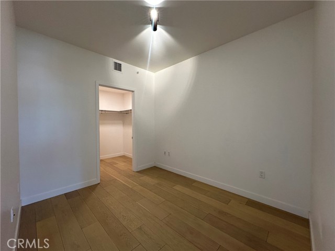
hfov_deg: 102.1
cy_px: 126
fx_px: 135
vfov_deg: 85.7
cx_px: 168
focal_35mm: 14
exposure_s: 1/120
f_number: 2.2
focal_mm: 2.22
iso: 160
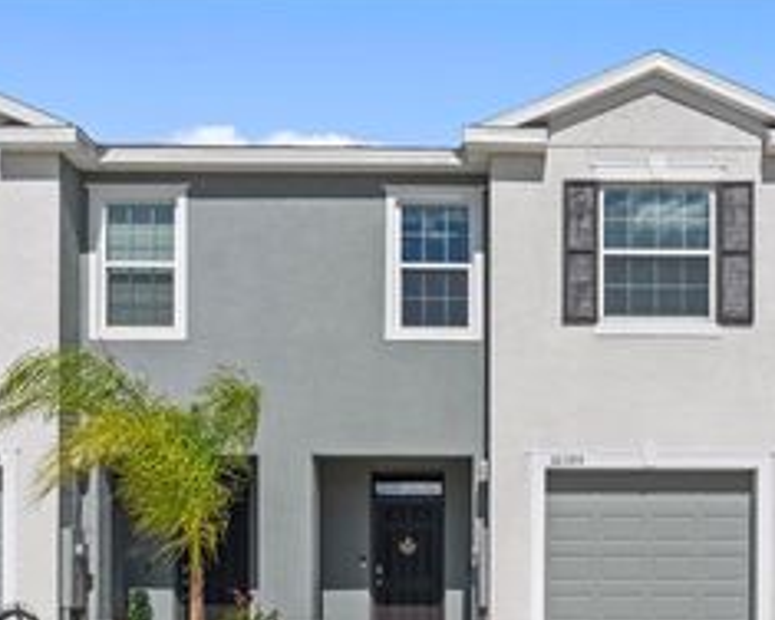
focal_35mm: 46
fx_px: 1055
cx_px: 531
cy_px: 541
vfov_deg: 31.4
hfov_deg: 39.7
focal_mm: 23
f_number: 8
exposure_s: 1/800
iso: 100
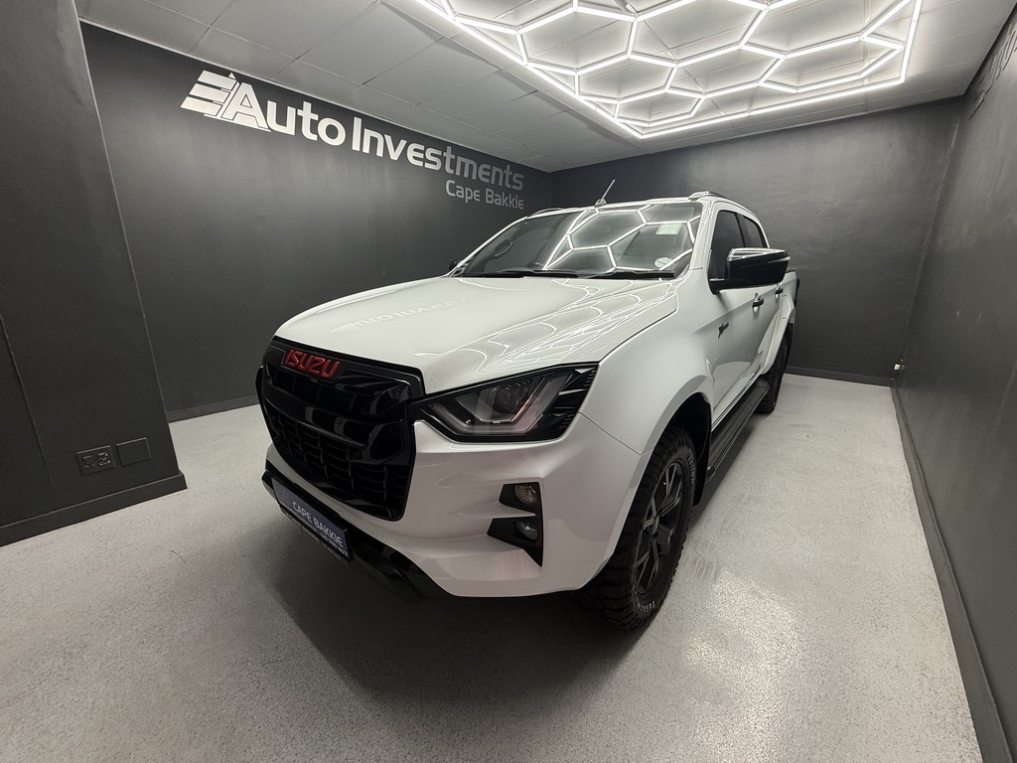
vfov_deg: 85.7
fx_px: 411
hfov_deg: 102.1
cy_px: 382
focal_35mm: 14
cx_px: 508
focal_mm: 2.22
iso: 100
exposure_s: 1/100
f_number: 2.2
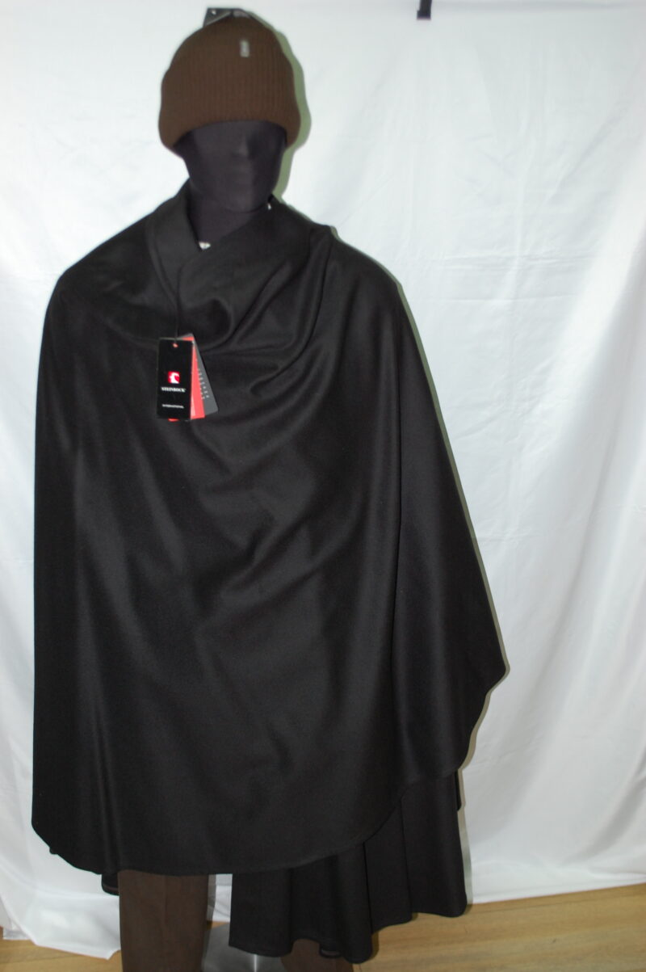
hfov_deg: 31.8
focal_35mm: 42
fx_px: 1132
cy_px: 486
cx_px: 323
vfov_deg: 46.4
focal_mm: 28
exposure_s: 1/60
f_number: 4.5
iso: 400
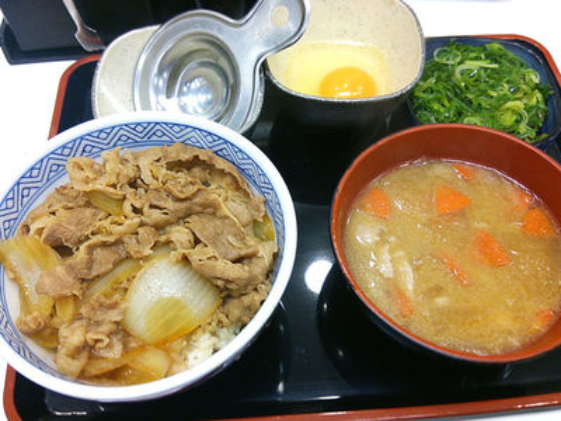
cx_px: 280
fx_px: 486
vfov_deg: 46.8
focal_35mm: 30
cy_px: 210
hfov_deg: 60.0
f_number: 1.94
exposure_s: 1/40
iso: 80
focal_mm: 4.06
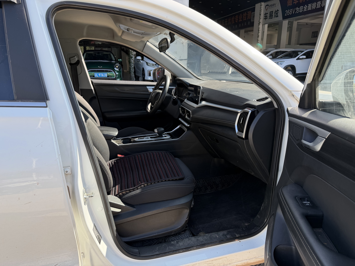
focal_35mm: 24
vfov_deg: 56.8
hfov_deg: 71.6
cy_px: 133
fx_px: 246
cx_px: 178
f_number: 1.78
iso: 80
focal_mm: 6.76
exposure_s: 1/671
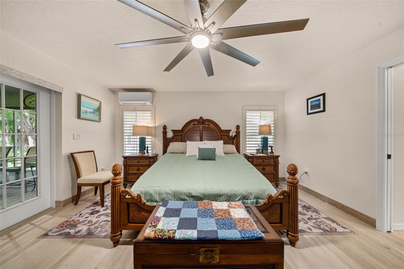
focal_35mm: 12
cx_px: 202
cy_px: 134
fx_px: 135
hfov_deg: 112.6
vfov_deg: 90.0
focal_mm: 12
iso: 400
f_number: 11
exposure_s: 1/2.5
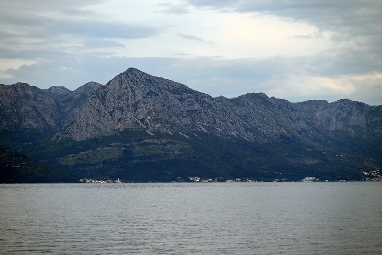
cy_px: 128
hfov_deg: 14.1
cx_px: 191
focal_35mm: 145
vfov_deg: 9.5
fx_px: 1539
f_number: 5.6
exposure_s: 1/1000
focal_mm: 145
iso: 200
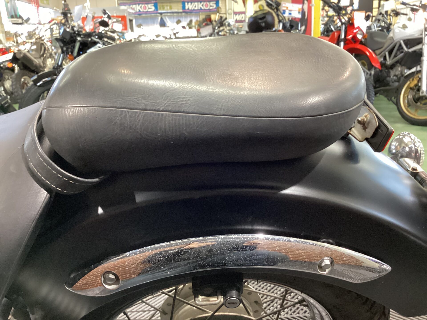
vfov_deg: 45.4
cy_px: 160
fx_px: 382
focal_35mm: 31
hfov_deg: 58.4
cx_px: 214
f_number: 2.4
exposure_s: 1/40
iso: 320
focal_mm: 3.3
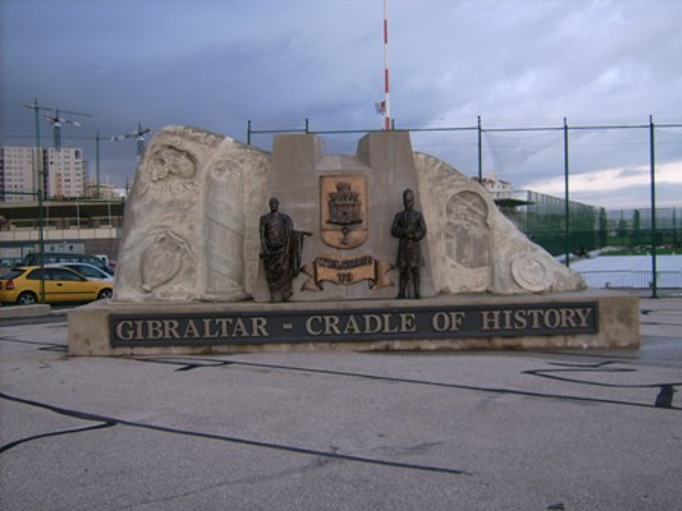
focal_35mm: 45
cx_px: 341
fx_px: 887
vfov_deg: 32.2
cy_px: 256
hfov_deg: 42.1
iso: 50
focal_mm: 7.53
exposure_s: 1/229
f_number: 3.1
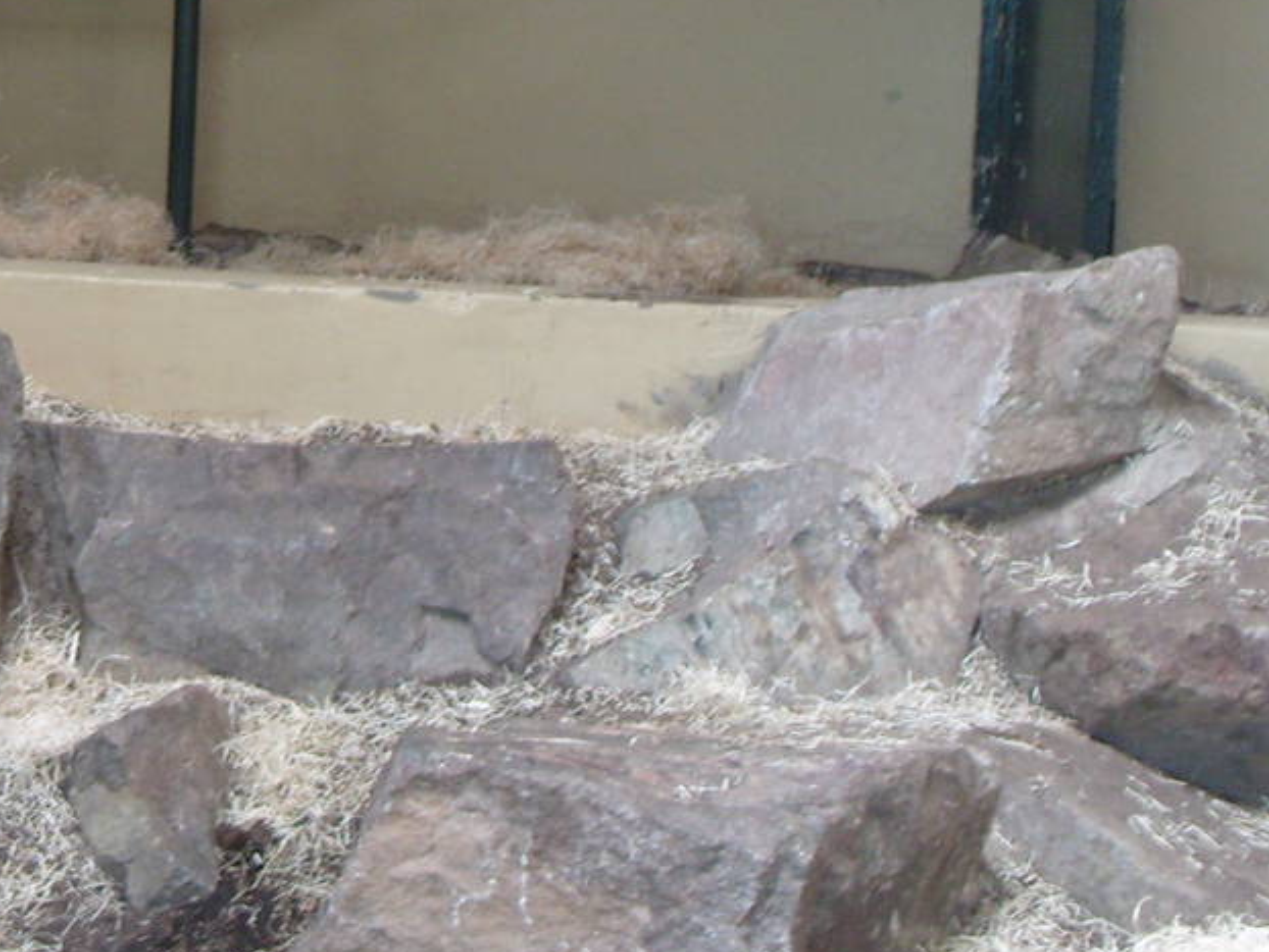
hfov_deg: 20.7
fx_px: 3301
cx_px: -131
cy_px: -112
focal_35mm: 90
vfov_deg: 15.9
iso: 200
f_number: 2.8
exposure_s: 1/15
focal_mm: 7.8
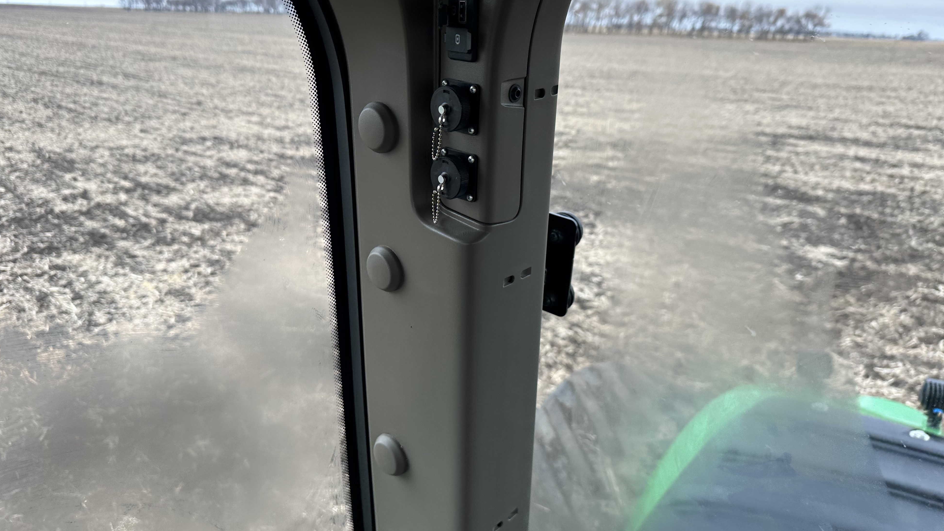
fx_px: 676
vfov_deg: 42.8
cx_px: 461
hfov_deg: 69.9
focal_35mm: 27
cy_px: 231
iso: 80
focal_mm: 6.86
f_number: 1.78
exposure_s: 1/570
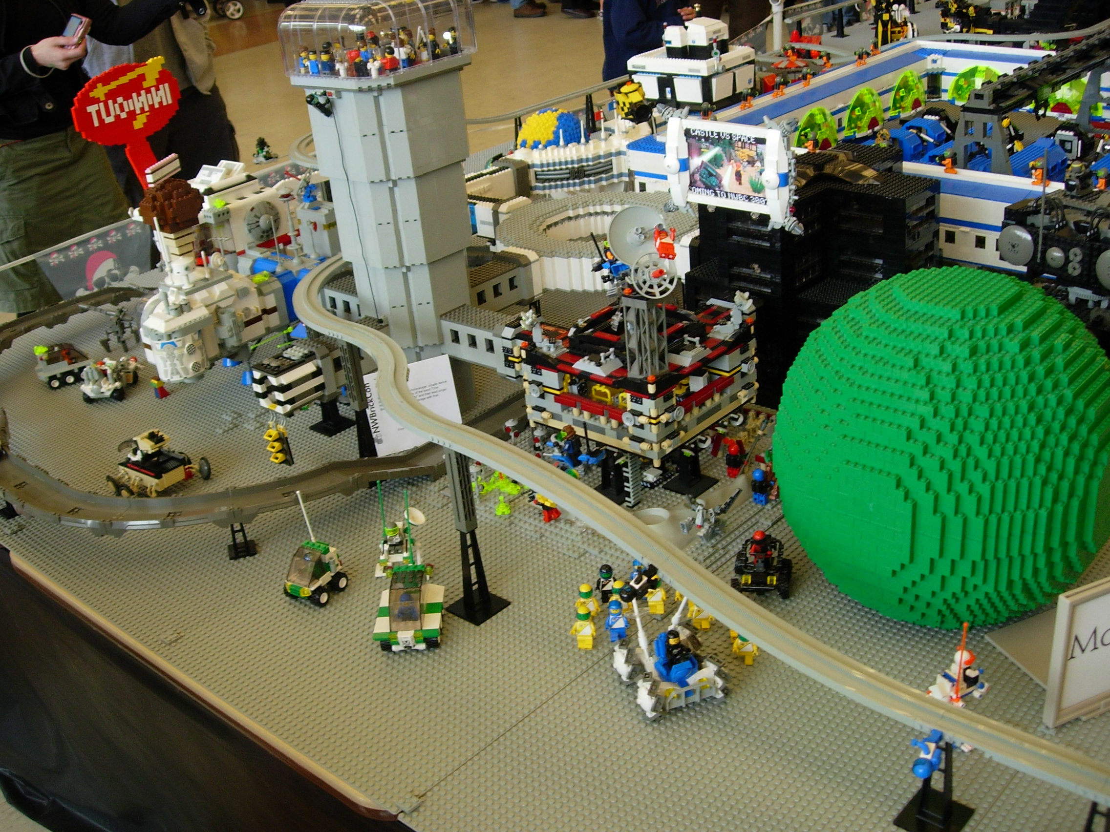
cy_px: 416
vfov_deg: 37.7
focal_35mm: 38
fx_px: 1219
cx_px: 555
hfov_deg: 49.0
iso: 79
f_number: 2.8
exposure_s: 1/49.3
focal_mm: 7.8
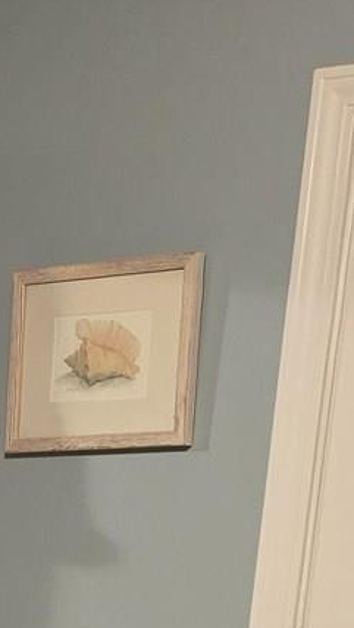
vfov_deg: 14.5
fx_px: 2251
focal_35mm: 135
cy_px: 1024
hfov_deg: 8.5
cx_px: -369
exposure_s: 1/60
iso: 1250
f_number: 1.7
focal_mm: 6.3
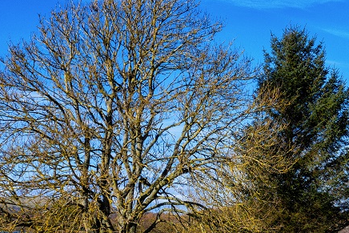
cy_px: 211
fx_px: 747
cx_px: 367
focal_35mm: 77
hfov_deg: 24.8
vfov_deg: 17.5
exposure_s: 1/1000
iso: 100
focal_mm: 10.26
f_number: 5
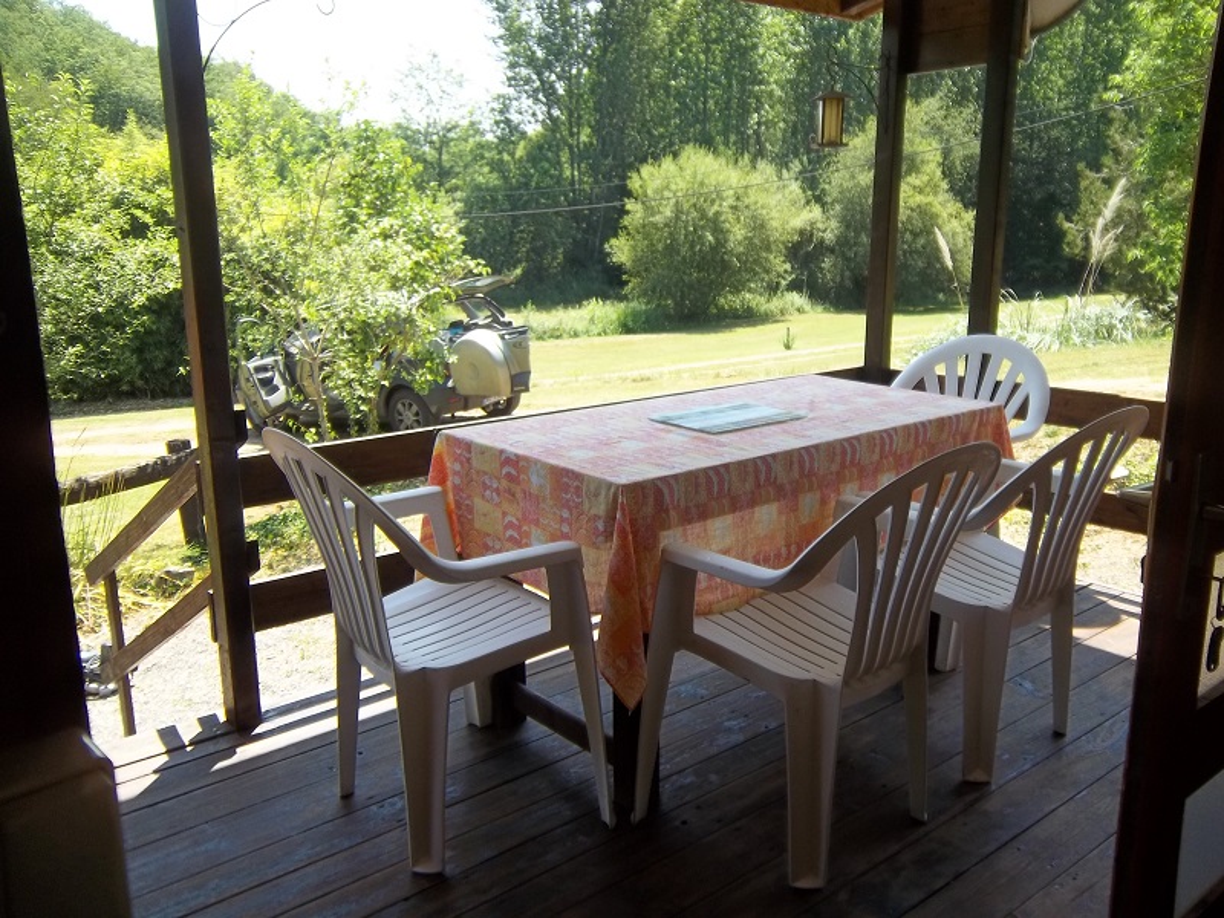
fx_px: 990
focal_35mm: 28
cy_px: 459
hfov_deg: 63.4
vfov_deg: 49.7
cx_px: 612
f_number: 3.5
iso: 64
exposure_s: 1/160
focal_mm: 5.05
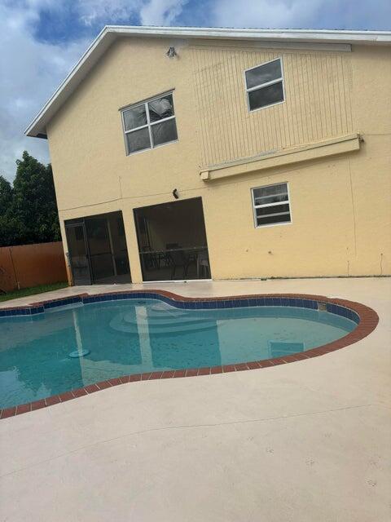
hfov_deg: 53.1
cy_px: 261
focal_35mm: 26
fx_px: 392
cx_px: 196
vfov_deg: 67.3
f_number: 1.6
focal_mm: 5.96
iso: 50
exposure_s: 1/5348
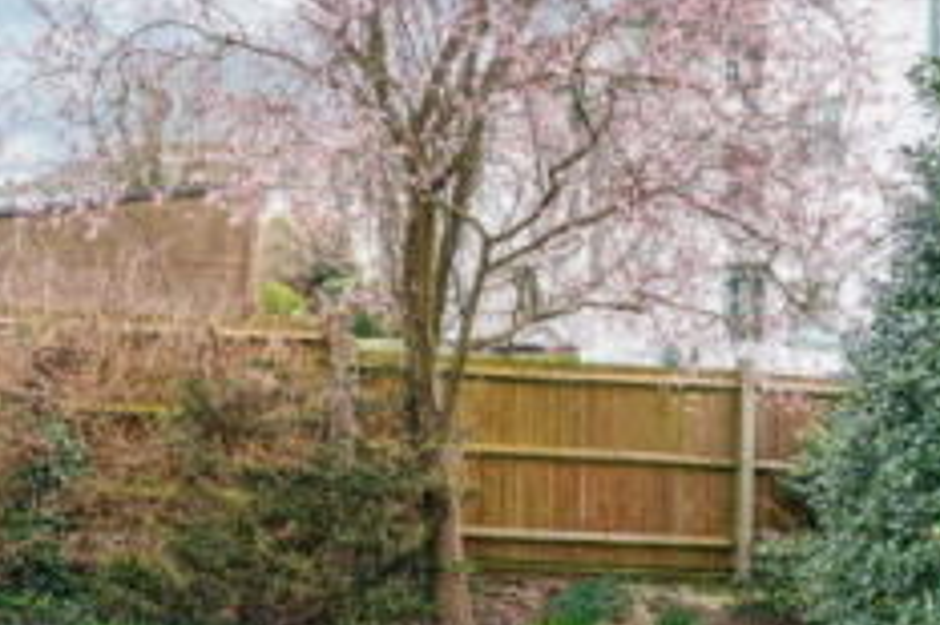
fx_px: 1174
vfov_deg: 29.8
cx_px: 256
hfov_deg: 42.5
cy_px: 325
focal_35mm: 45
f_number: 10
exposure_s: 1/40
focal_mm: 16
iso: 640
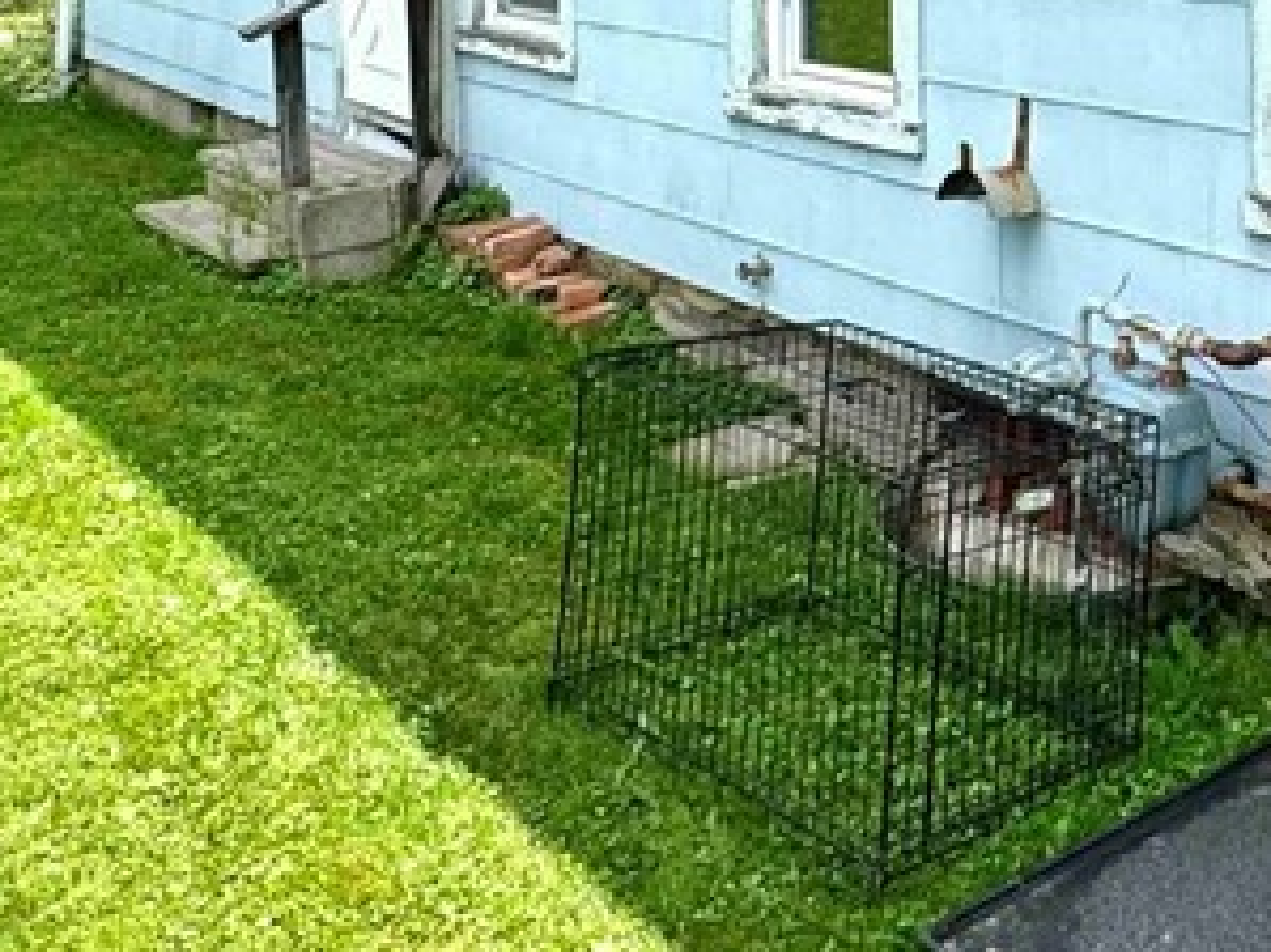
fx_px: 1762
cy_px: -153
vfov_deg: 27.1
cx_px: 1216
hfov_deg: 36.4
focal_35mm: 48
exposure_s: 1/932
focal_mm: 2.22
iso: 40
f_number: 2.2
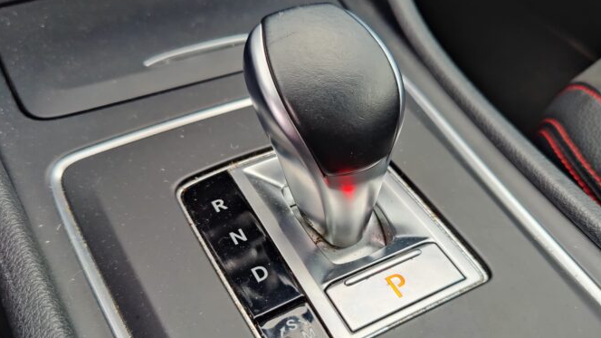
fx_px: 733
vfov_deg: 25.9
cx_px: 314
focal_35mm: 46
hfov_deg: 44.6
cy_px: 195
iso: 200
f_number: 1.88
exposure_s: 1/148
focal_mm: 6.06
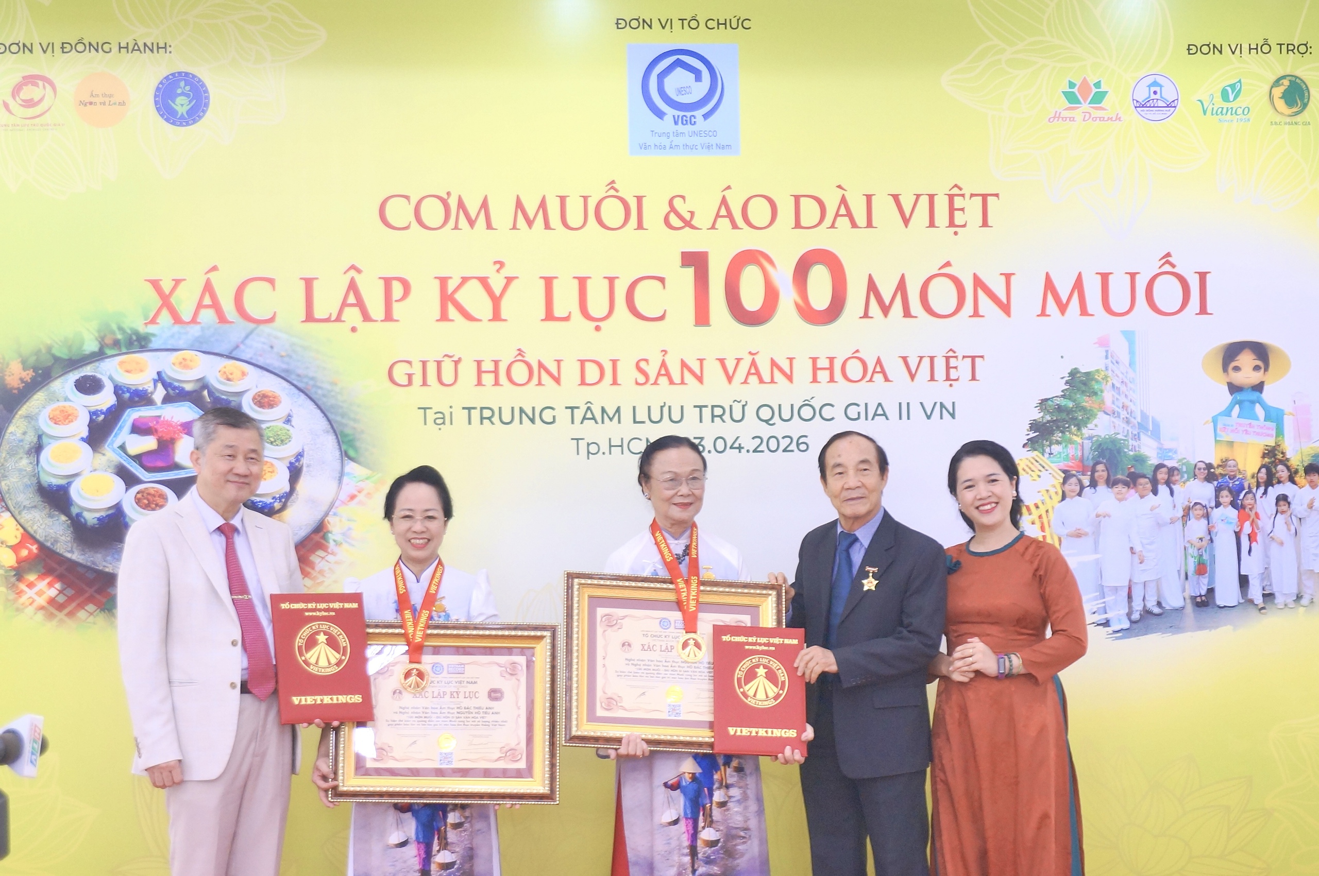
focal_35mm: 62
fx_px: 2251
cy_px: 438
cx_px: 660
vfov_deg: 22.0
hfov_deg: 32.7
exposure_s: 1/80
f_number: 5.6
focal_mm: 41
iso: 400
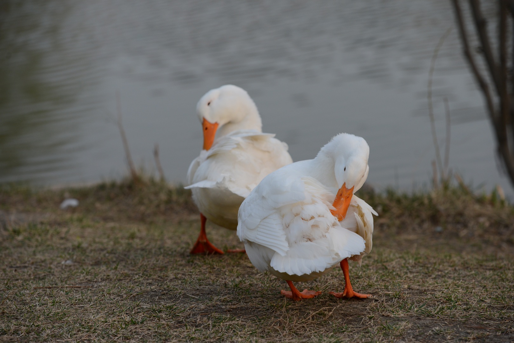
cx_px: 257
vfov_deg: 9.8
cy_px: 172
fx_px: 1999
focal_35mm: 140
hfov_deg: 14.6
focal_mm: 140
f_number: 5
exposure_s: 1/1000
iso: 640
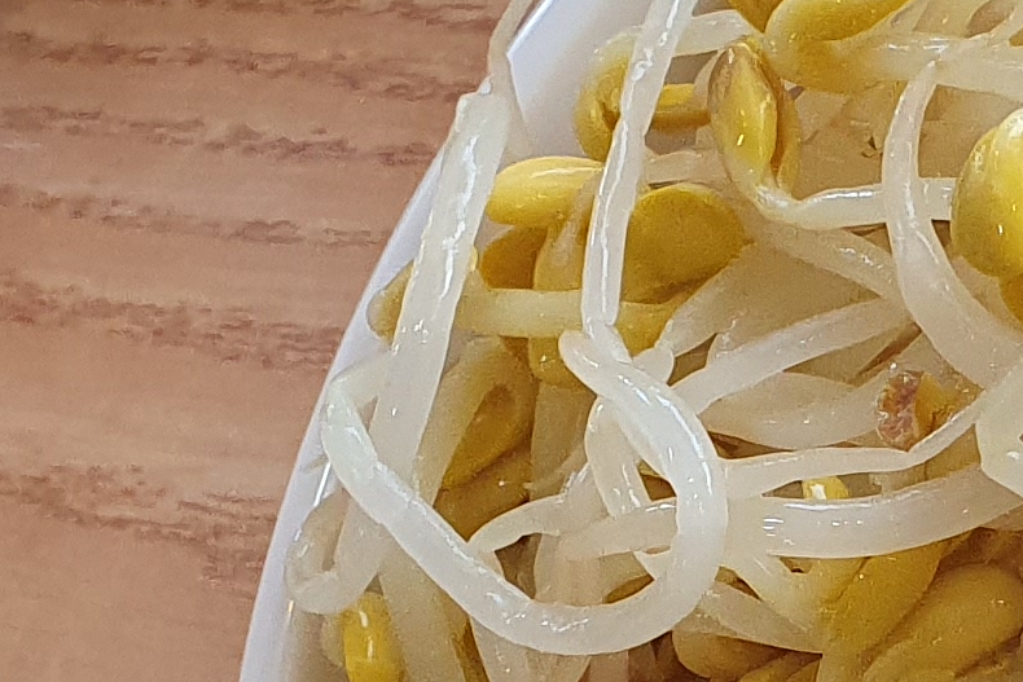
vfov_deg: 9.9
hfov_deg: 14.7
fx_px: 3922
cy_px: 558
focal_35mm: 138
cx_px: 868
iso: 160
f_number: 2.4
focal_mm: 4.32
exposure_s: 1/120
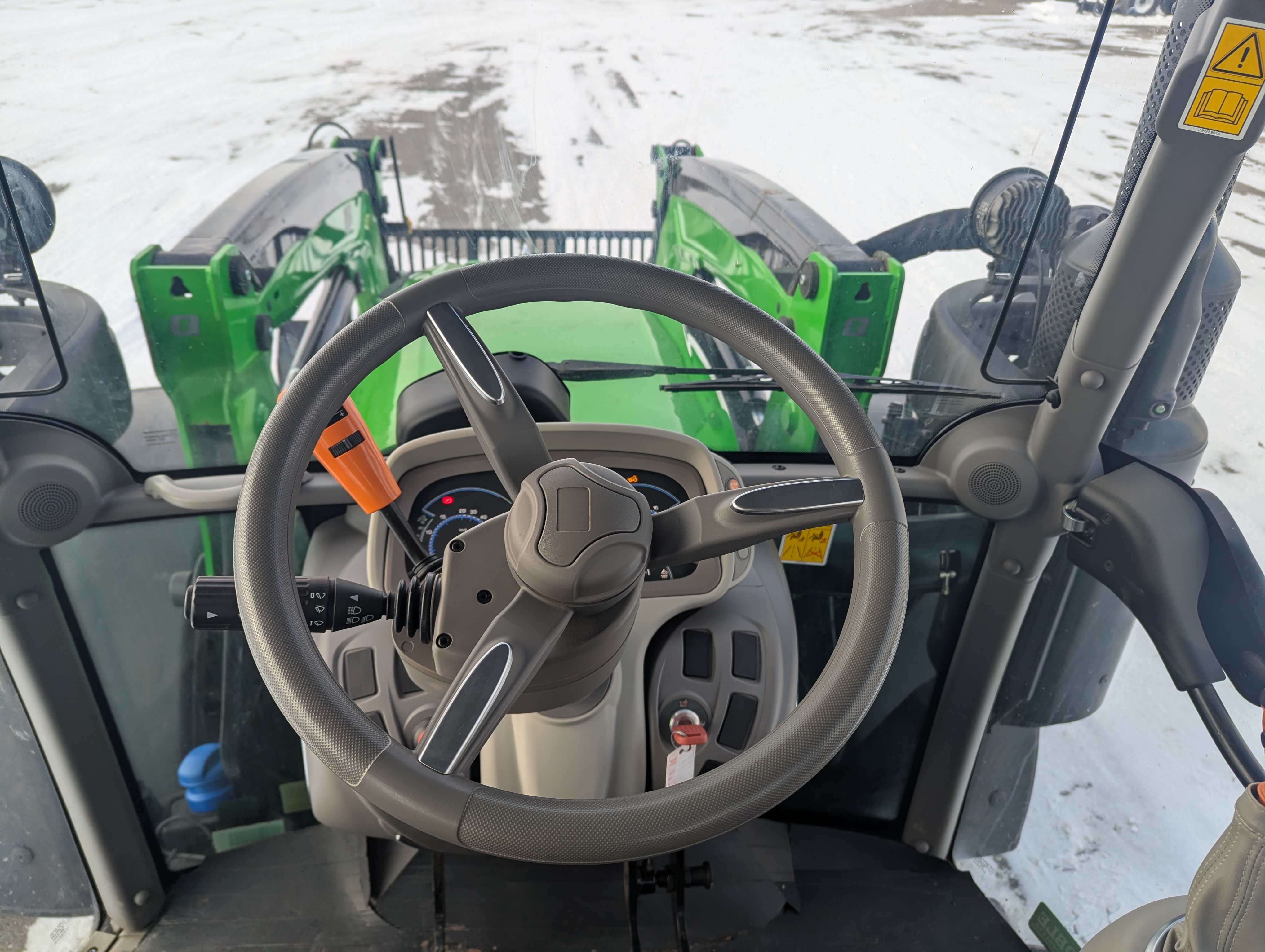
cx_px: 632
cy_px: 476
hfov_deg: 71.5
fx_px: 878
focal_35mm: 24
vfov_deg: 56.9
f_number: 1.85
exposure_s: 1/578
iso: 48
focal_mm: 6.81
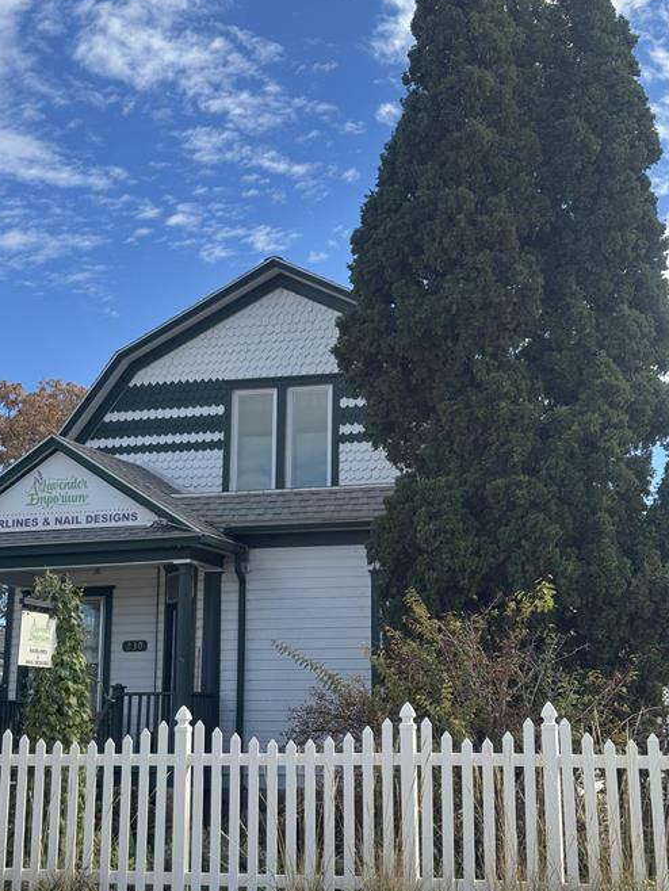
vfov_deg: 34.3
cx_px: 303
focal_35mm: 56
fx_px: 1442
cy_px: 424
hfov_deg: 26.1
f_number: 1.78
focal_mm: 6.76
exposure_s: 1/2513
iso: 64
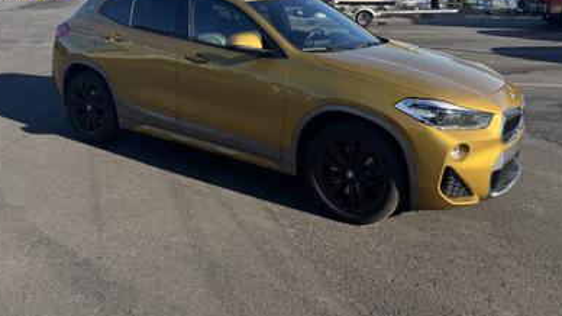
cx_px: 274
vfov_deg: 33.7
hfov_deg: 58.0
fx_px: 507
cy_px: 67
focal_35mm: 34
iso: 80
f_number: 1.78
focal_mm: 6.76
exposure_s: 1/3759
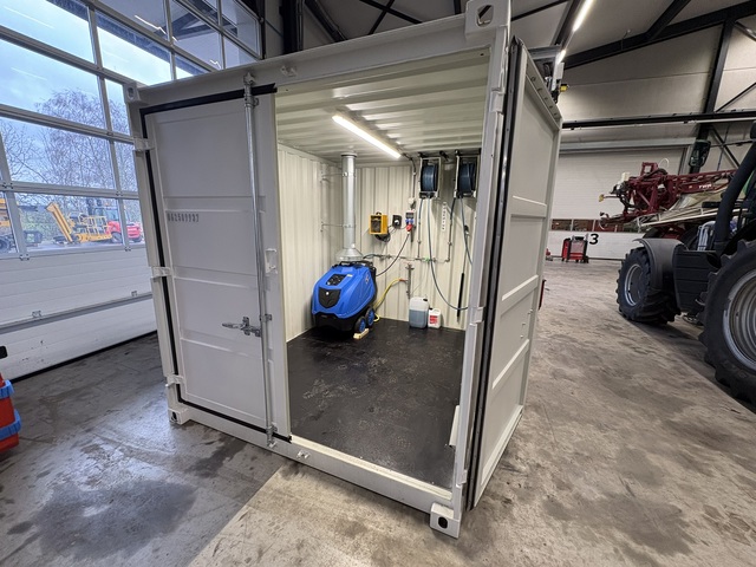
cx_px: 378
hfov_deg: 102.1
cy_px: 284
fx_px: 306
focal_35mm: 14
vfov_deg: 85.7
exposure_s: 1/50
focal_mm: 2.22
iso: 200
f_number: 2.2
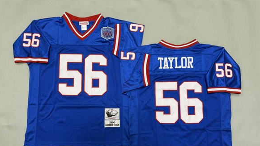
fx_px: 186
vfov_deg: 42.5
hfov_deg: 69.9
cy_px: 95
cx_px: 129
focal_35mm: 27
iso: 160
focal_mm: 6.76
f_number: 1.78
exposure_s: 1/51
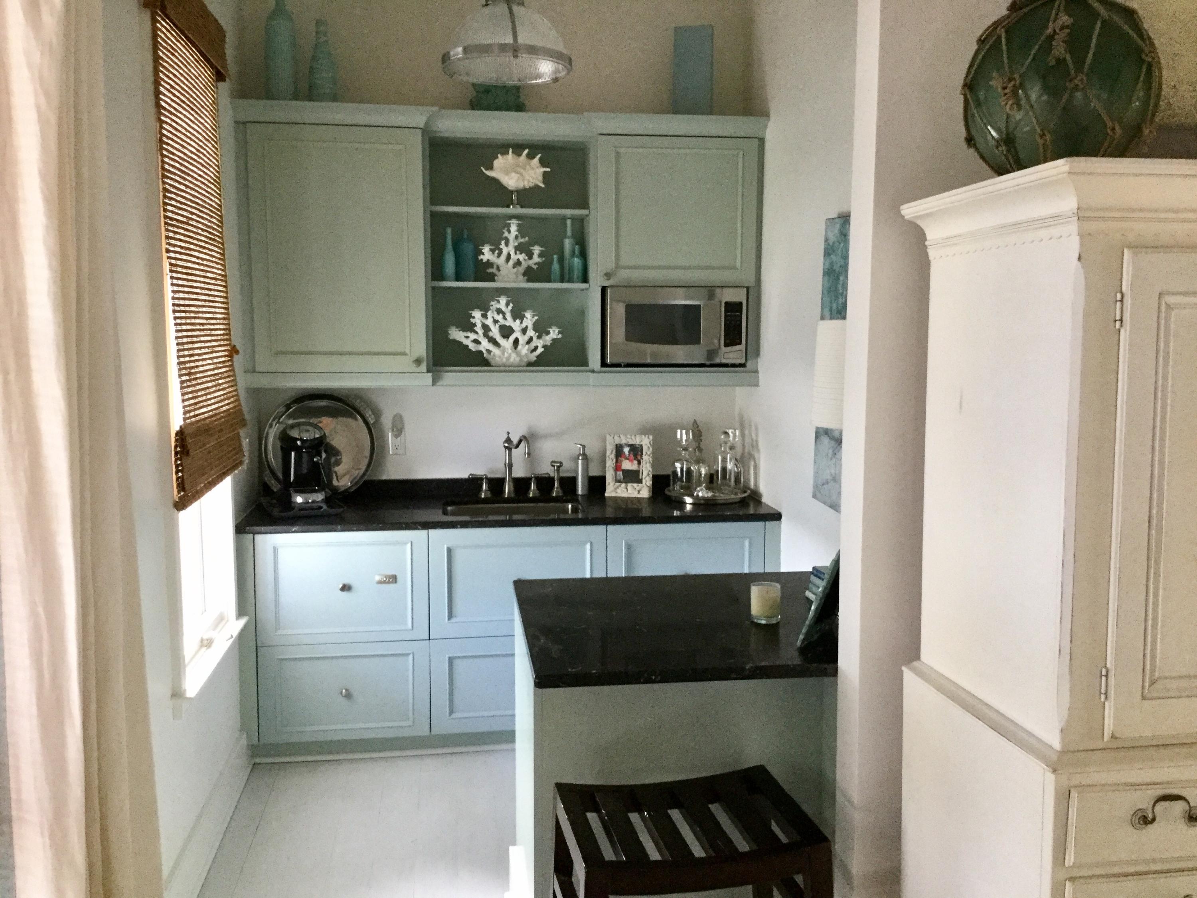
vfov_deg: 45.4
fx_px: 1072
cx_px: 598
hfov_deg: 58.4
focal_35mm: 31
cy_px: 449
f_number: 2.4
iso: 160
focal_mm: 3.3
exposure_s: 1/30
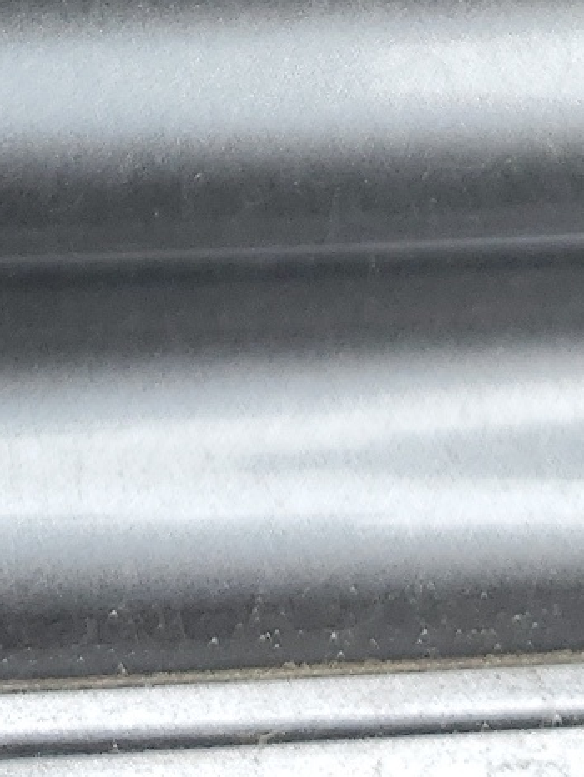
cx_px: 277
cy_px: -946
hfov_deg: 12.5
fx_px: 2674
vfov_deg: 13.3
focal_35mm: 119
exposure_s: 1/208
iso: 50
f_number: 1.5
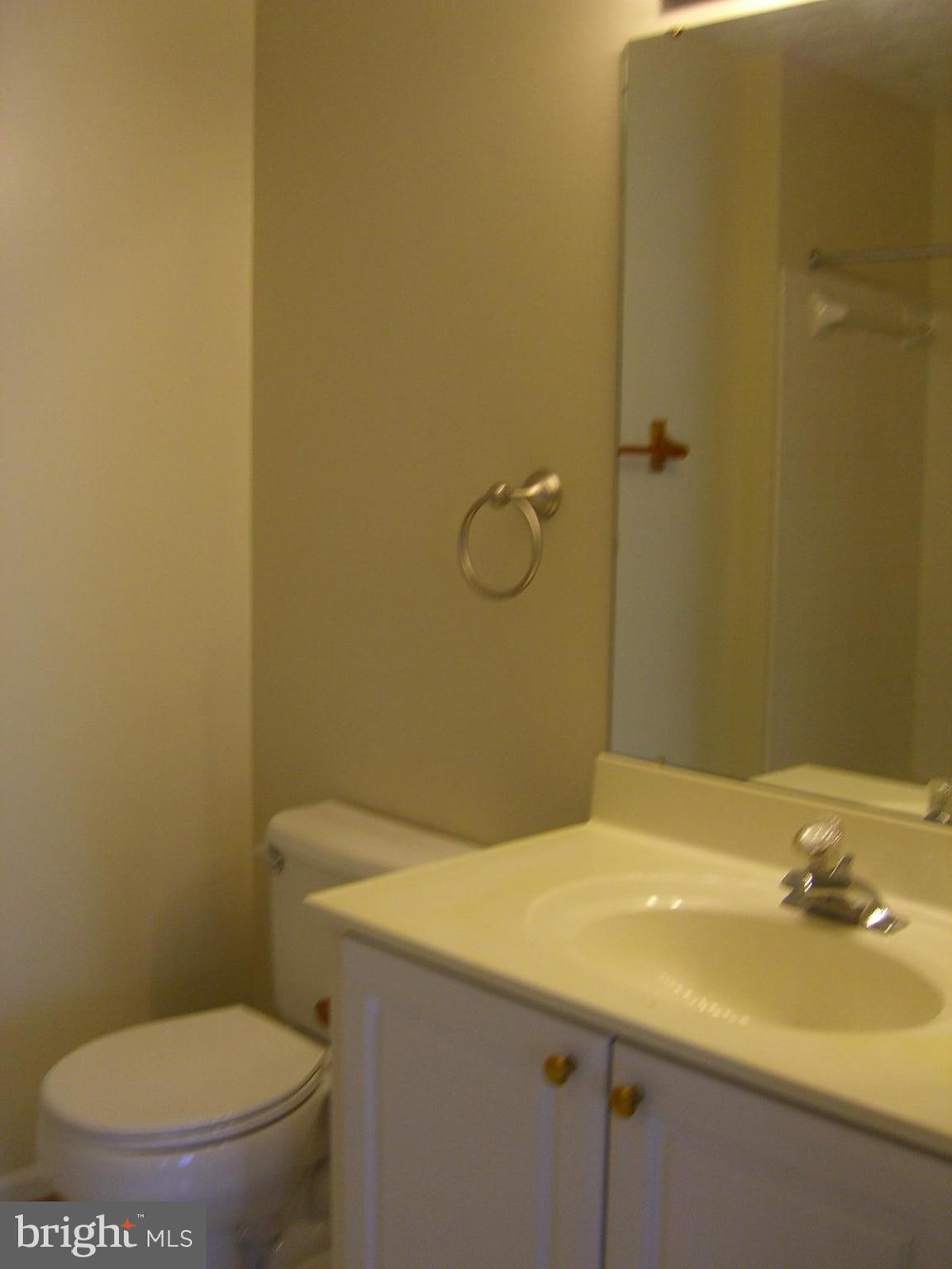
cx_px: 476
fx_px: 1393
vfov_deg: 49.0
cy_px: 634
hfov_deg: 37.7
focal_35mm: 38
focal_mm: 7.9
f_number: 2.8
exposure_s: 1/40
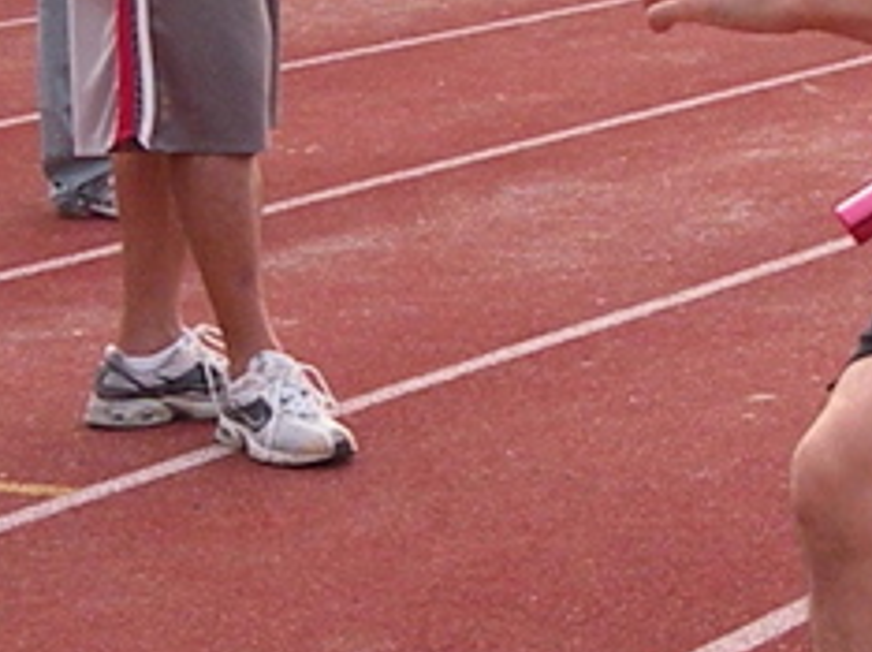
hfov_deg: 11.4
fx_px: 4328
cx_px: 906
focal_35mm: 172
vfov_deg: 8.5
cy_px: -130
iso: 640
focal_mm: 11.9
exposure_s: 1/954
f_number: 4
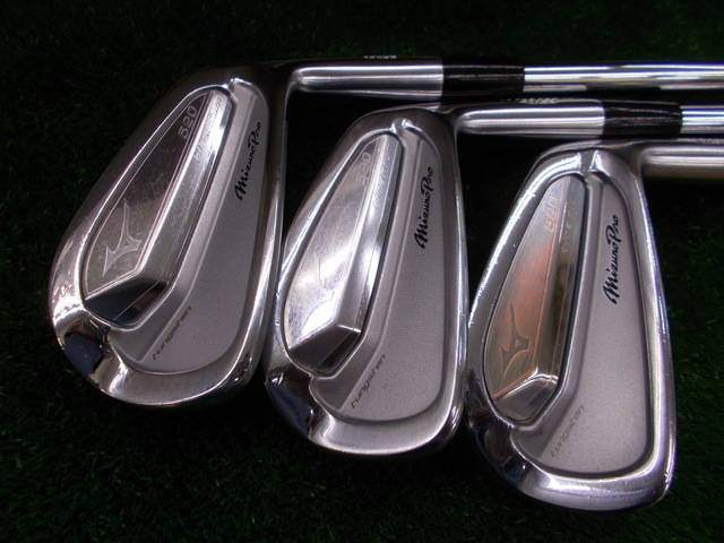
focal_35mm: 26
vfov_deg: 53.1
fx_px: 544
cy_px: 272
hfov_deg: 67.3
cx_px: 362
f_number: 3.2
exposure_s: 1/40
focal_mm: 4.6
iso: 80
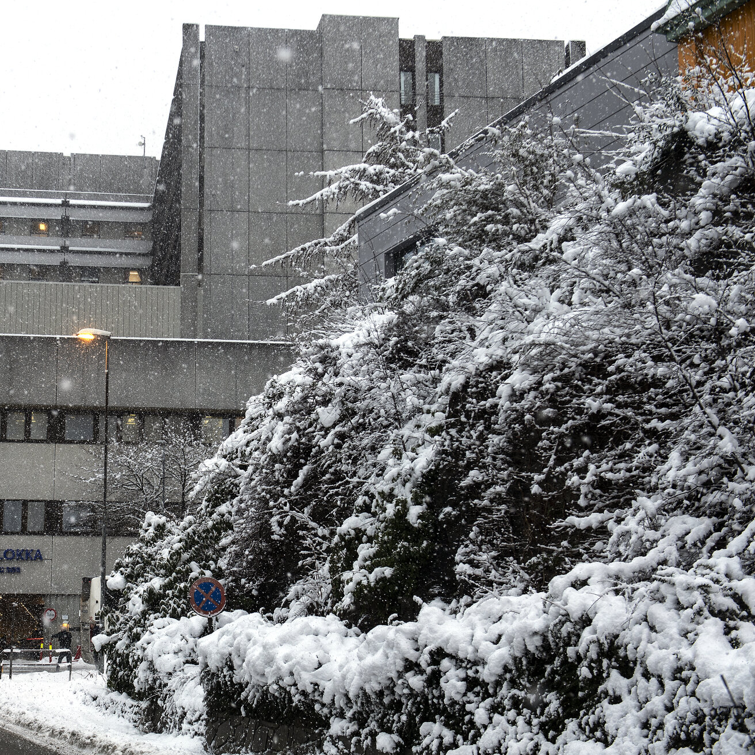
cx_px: 203
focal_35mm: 57
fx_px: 1407
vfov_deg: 30.0
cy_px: 380
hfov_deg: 29.6
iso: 400
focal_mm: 44
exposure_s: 1/160
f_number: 5.6
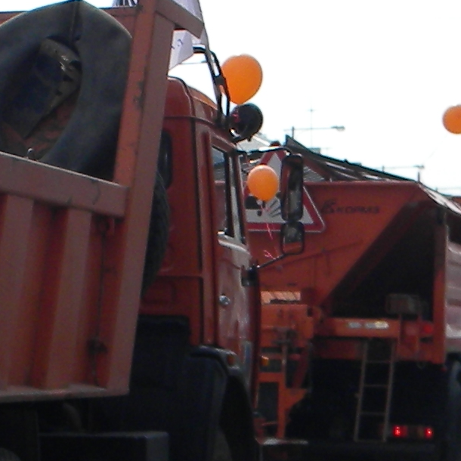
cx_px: -156
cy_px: 347
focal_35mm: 148
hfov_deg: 11.5
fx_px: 2230
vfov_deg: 11.8
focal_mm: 5
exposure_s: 1/281
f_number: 7
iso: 80
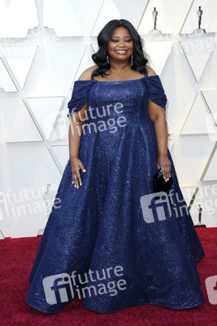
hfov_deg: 23.4
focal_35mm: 58
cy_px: 163
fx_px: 524
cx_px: 108
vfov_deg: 34.5
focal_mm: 58
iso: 800
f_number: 8
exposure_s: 1/250
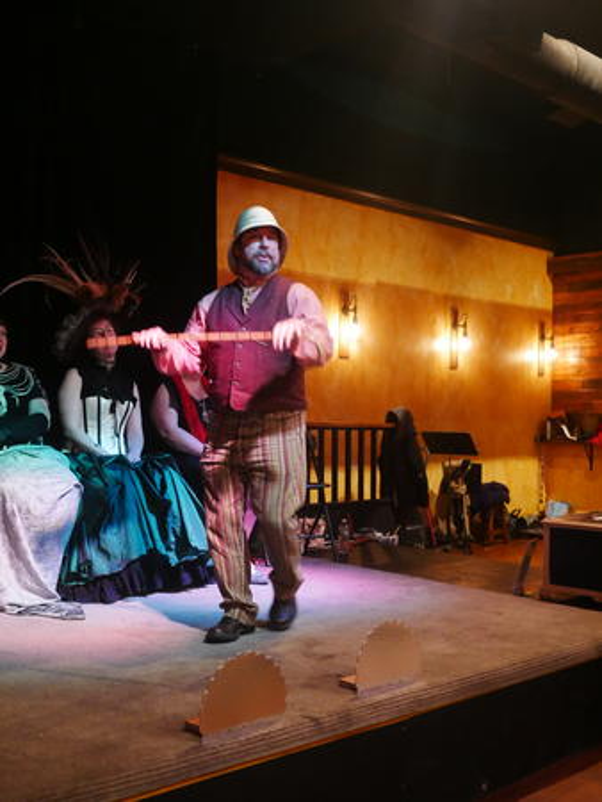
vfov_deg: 46.8
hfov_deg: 36.0
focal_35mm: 40
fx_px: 927
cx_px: 301
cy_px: 401
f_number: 2.2
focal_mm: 20
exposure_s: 1/60
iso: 4000
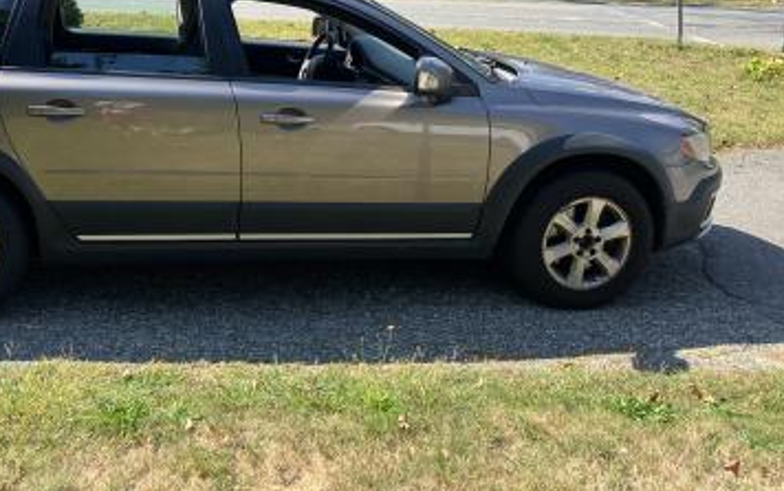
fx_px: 898
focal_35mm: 42
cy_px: 90
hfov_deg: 46.3
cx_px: 249
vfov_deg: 29.8
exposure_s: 1/471
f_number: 1.8
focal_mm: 3.99
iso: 32
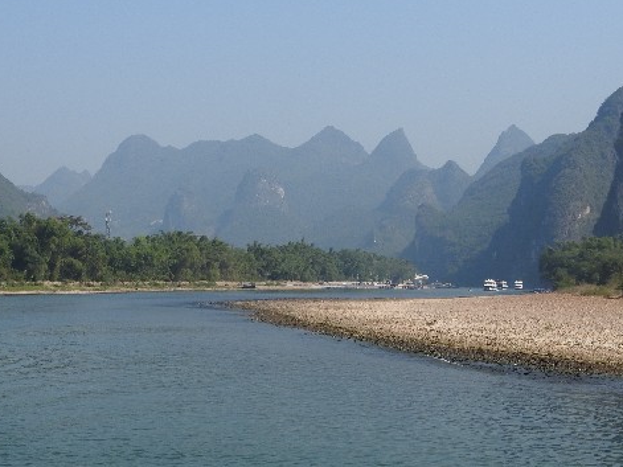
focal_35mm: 68
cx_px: 300
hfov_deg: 28.6
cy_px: 168
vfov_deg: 21.5
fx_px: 1224
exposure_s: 1/1250
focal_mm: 7.2
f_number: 3.8
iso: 100
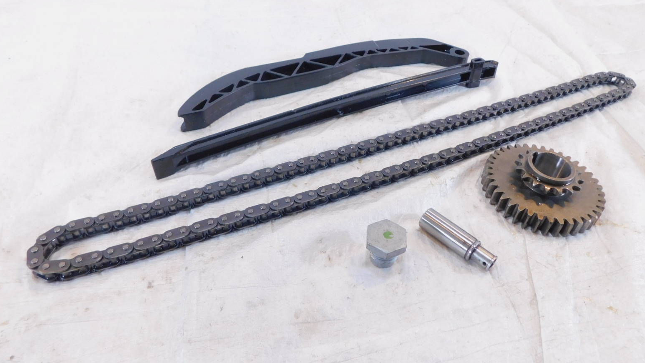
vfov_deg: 44.3
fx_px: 445
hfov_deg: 71.9
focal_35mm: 26
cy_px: 162
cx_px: 331
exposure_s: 1/30
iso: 220
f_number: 3
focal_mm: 4
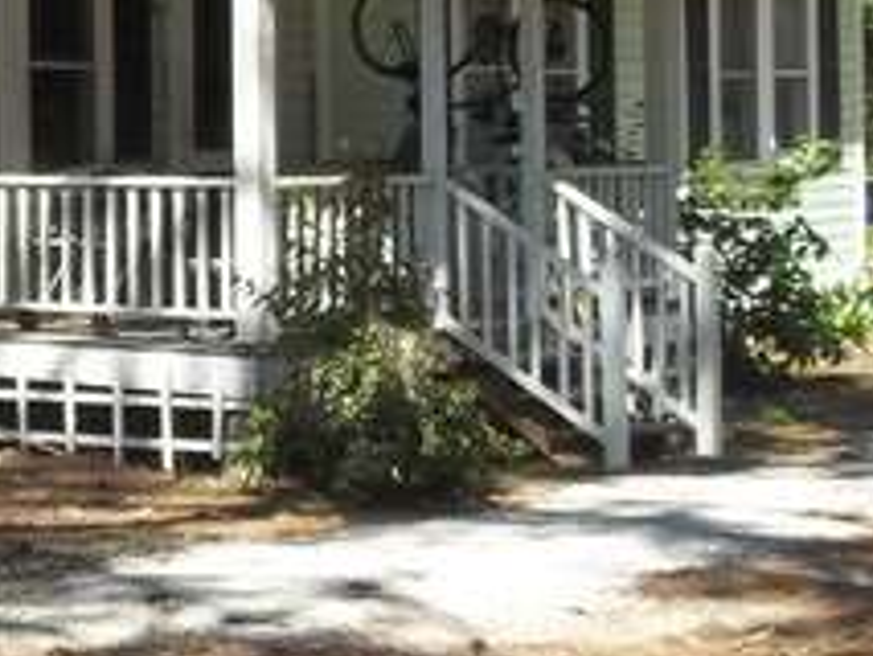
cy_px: 12
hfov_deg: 14.8
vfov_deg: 11.8
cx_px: -406
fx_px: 3129
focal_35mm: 124
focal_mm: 5.9
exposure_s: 1/400
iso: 64
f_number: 3.3
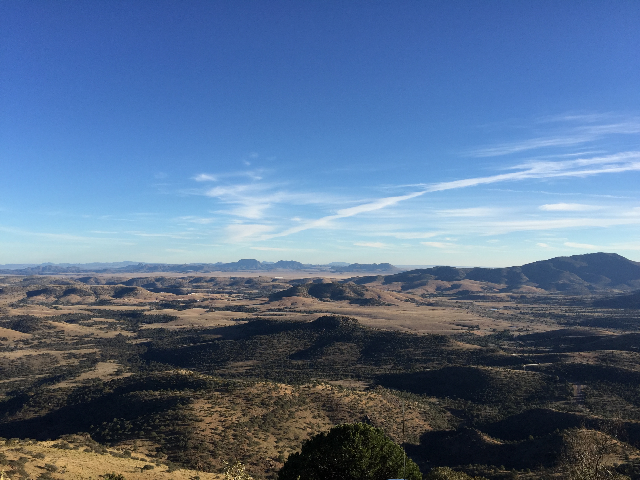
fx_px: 536
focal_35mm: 29
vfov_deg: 48.2
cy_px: 240
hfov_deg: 61.7
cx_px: 320
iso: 32
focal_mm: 4.15
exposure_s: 1/1647
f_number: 2.2
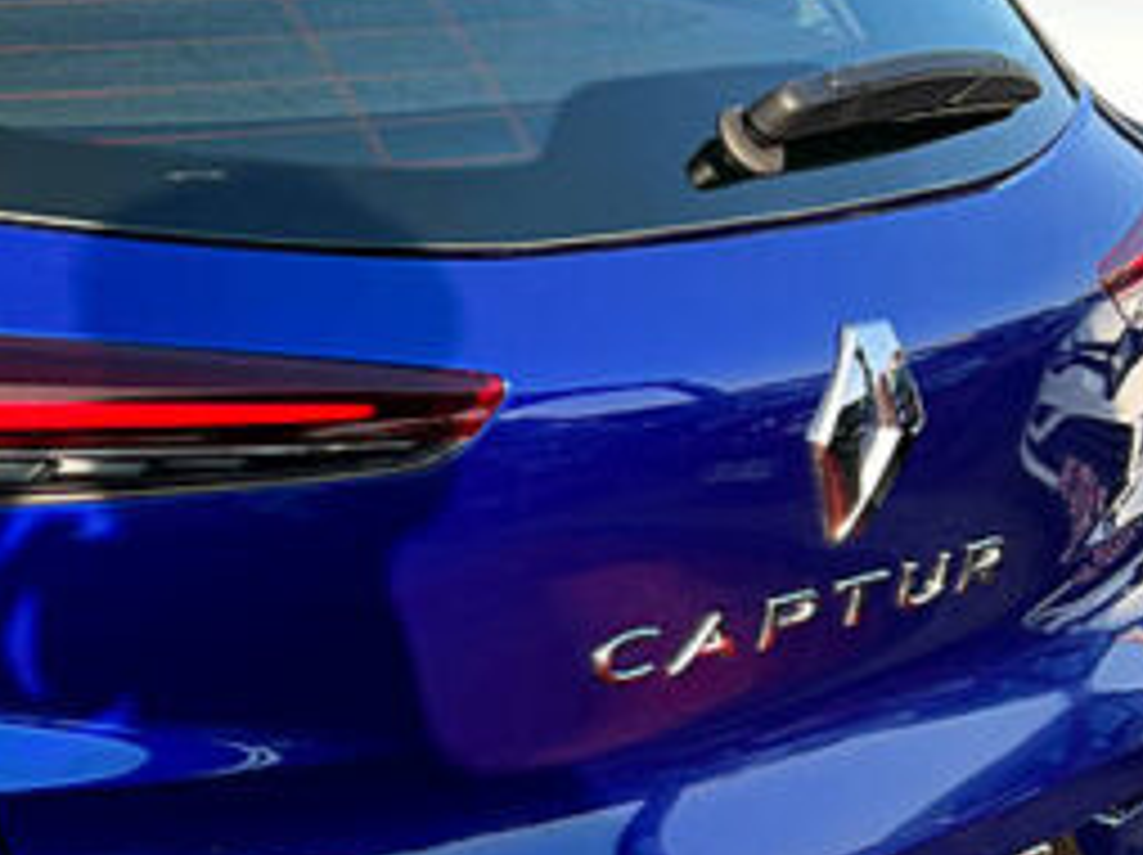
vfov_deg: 17.7
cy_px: 747
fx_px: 2705
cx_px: -292
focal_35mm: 82
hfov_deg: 21.8
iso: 50
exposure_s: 1/646
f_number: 1.5
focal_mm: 5.7
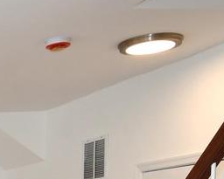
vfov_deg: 14.5
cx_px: -291
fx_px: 630
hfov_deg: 14.5
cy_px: 311
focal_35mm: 95
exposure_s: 1/100
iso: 200
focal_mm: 12
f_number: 5
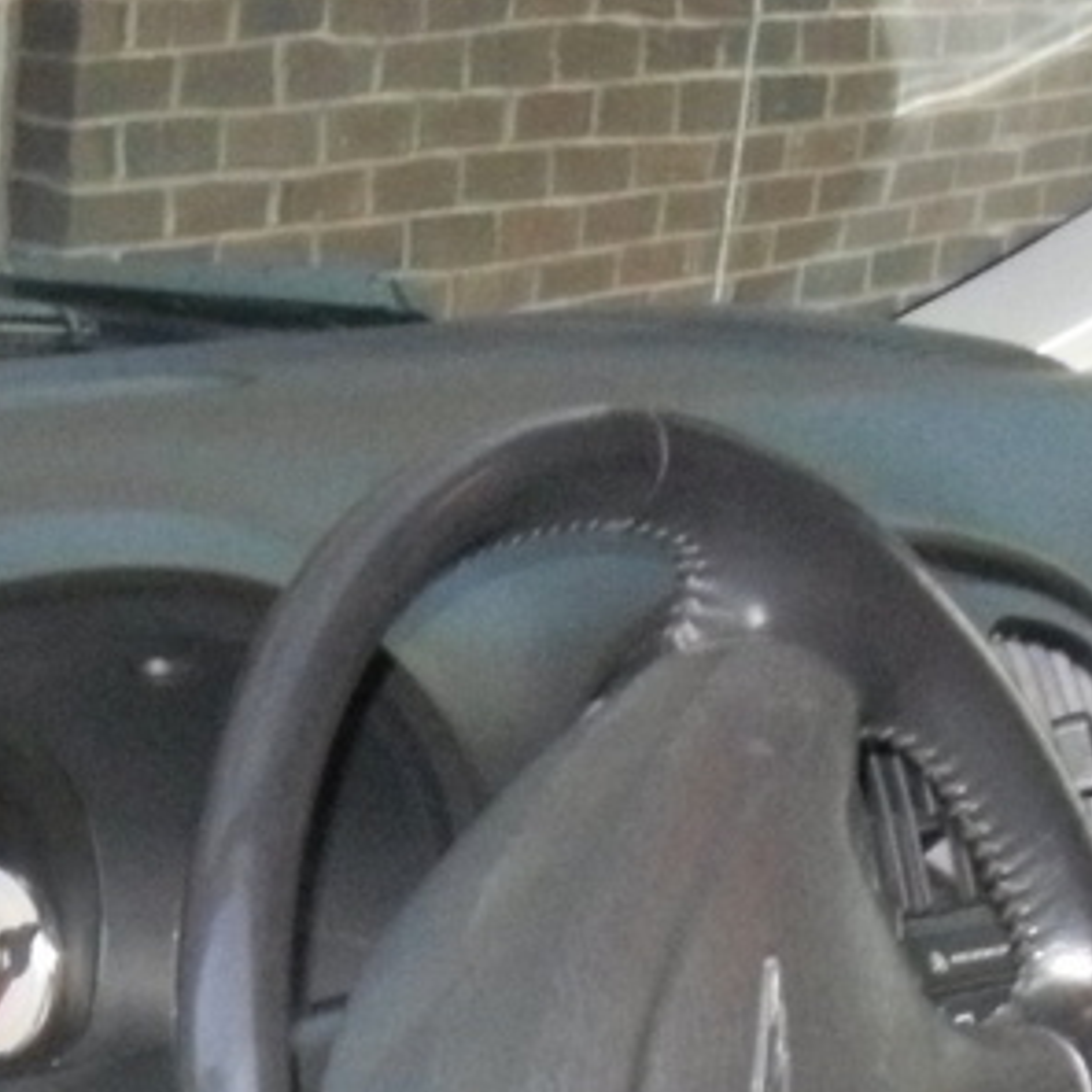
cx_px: 7
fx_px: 7673
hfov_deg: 8.1
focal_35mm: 215
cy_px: 1952
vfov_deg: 7.9
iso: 400
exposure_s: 1/45
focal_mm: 6.3
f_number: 3.5
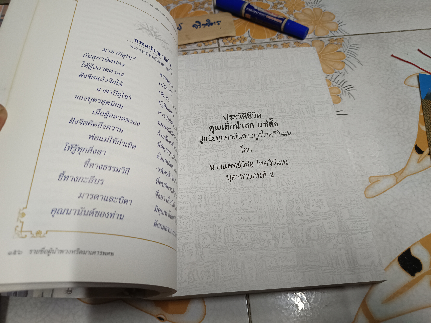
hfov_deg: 71.6
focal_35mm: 24
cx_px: 216
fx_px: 299
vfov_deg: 56.8
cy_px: 162
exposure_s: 1/50
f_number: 1.7
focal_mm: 5.31
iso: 999
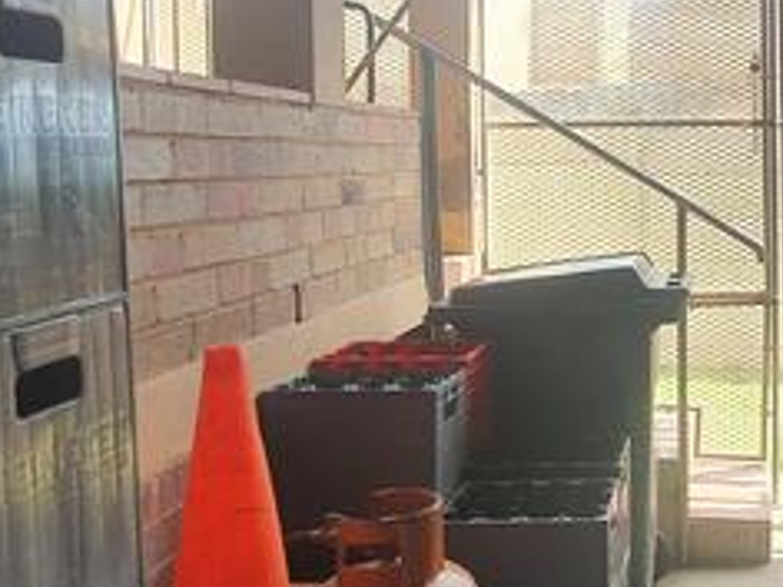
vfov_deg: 32.5
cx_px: 766
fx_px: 995
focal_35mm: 44
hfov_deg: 38.6
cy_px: 172
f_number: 2.2
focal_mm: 1.8
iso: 50
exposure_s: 1/100
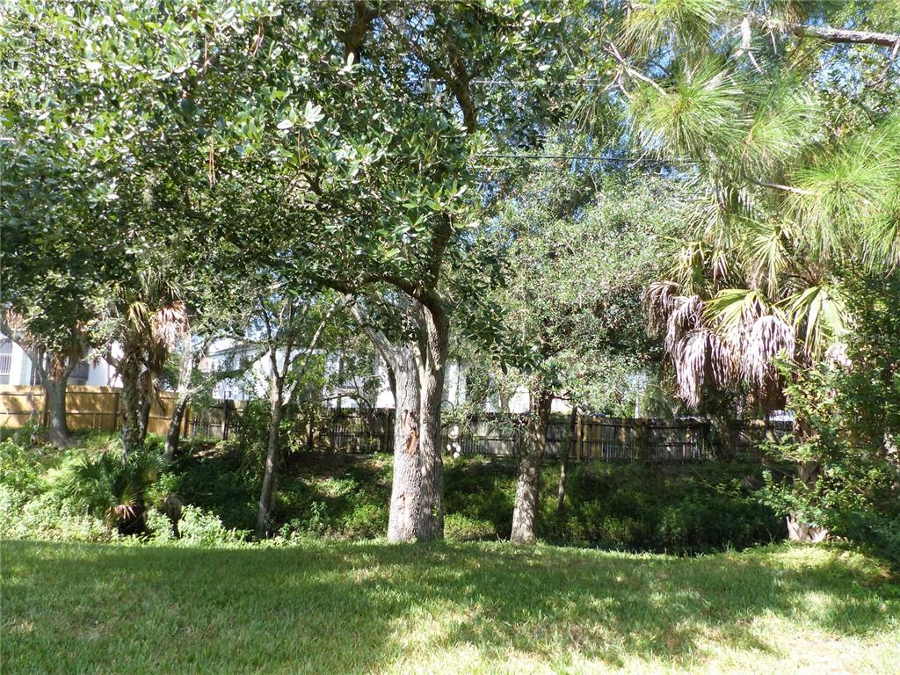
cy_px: 338
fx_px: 650
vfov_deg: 54.9
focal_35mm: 25
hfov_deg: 69.4
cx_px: 450
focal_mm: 4.5
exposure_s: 1/250
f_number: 4
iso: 160
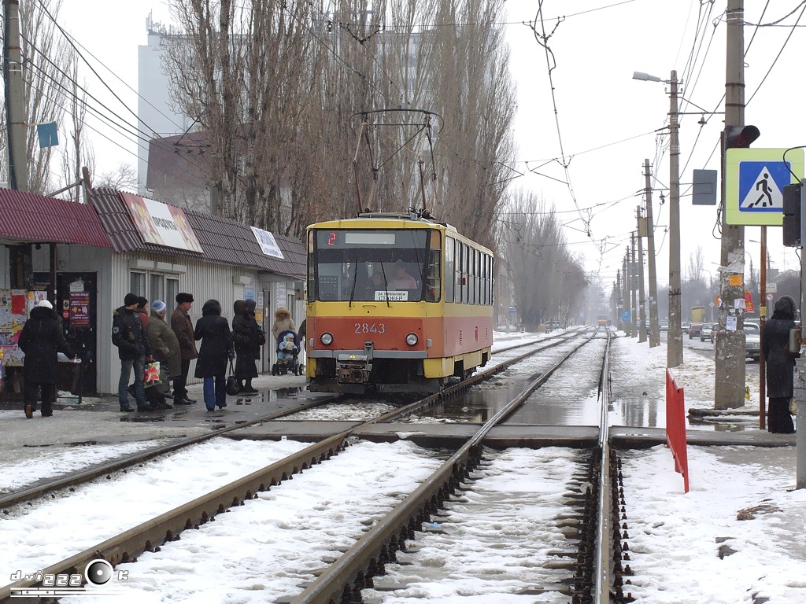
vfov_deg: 21.0
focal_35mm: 70
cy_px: 302
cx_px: 403
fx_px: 1630
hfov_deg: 27.8
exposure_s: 1/350
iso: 80
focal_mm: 15.5
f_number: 5.5
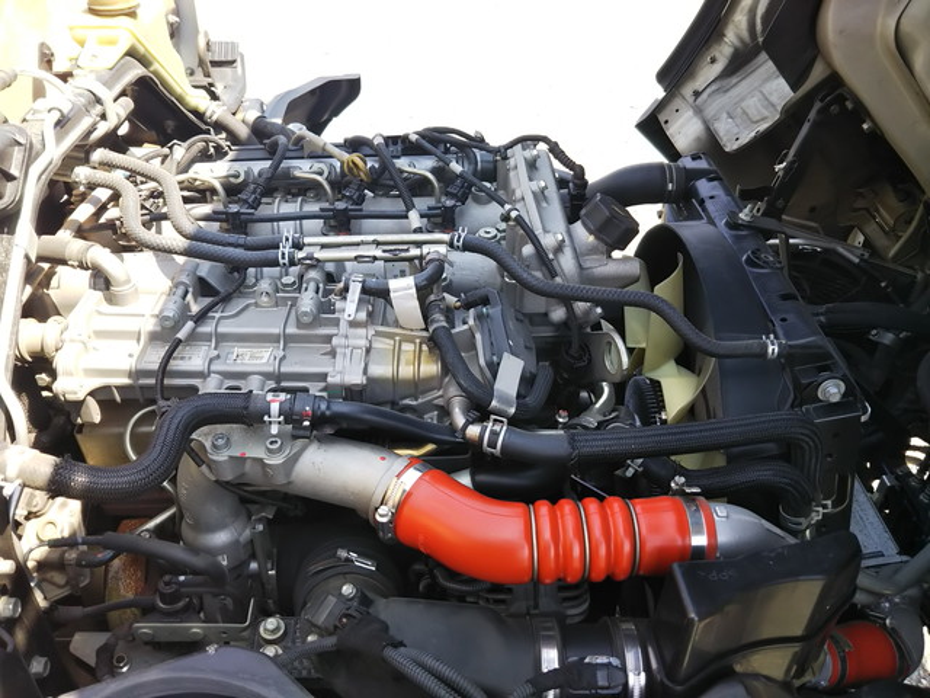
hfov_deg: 60.0
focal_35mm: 30
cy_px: 349
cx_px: 465
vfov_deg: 46.8
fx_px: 806
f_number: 2.2
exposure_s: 1/162
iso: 20
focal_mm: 4
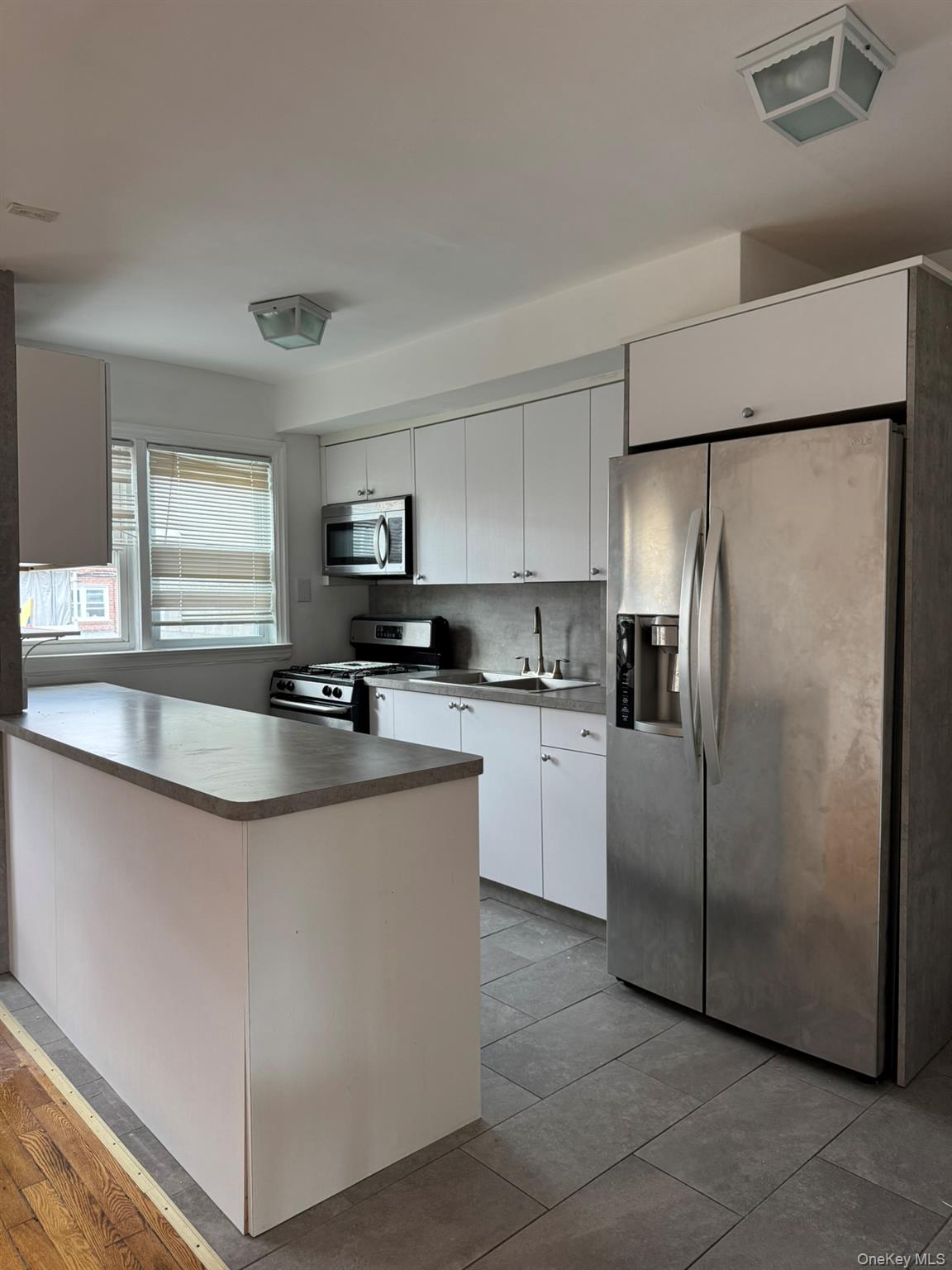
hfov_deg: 56.8
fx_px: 880
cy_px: 635
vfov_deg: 71.6
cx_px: 476
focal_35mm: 24
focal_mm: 6.76
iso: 200
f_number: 1.78
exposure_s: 1/121
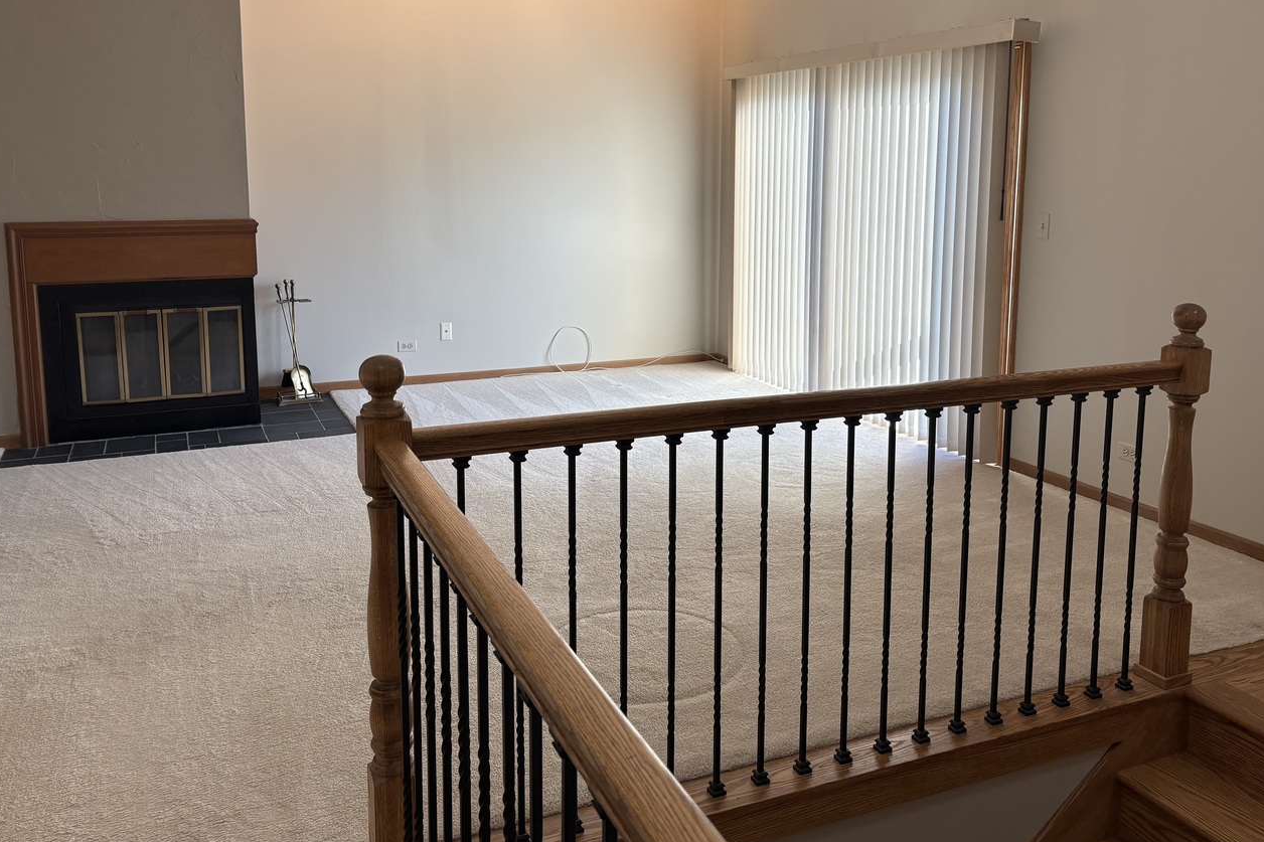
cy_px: 316
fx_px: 1088
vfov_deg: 42.0
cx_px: 678
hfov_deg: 60.2
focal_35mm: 31
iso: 64
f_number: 1.6
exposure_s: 1/120
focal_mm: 5.96
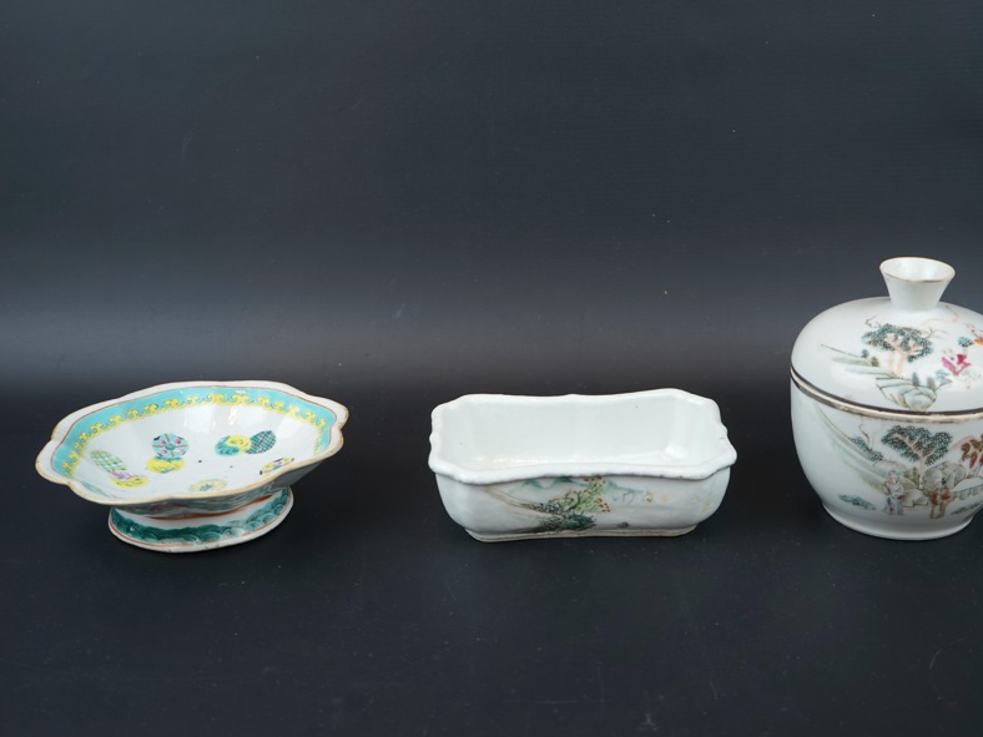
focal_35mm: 45
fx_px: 1278
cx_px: 534
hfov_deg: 42.0
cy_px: 368
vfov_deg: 32.2
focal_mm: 41
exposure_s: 1/80
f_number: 5.6
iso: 100
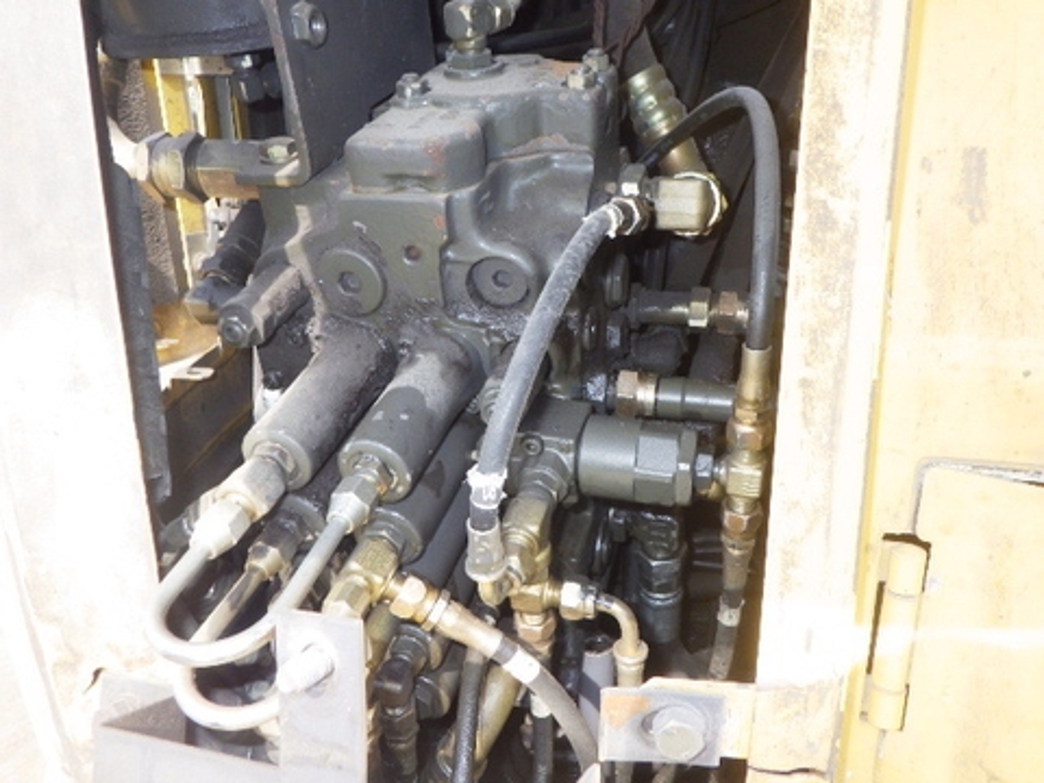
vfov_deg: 49.7
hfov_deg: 63.4
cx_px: 522
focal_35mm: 28
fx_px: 844
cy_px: 392
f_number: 4.2
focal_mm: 5
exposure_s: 1/200
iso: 250
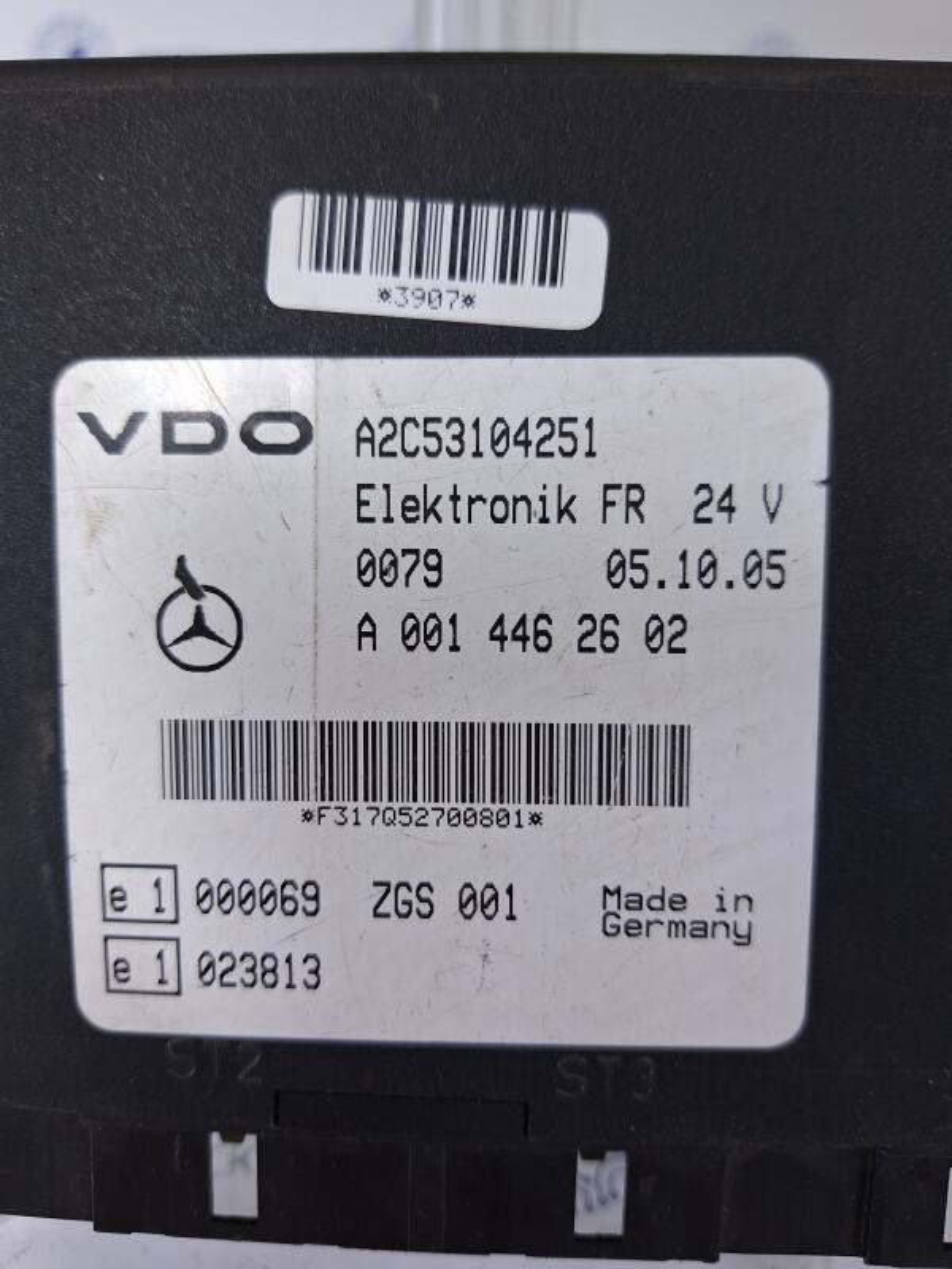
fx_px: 843
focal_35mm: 23
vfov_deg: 73.9
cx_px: 476
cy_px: 634
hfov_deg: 58.9
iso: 160
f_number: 1.8
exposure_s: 1/50
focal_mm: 5.54
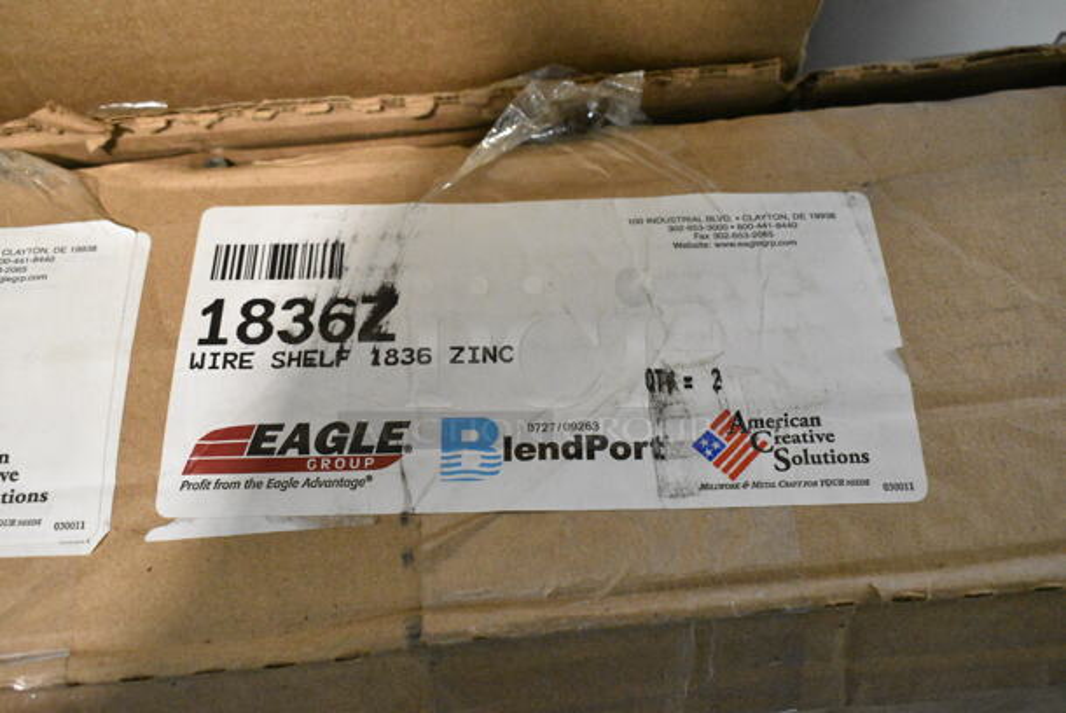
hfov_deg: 51.2
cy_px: 356
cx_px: 533
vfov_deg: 35.6
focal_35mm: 38
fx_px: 1111
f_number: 6.3
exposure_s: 1/250
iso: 6400
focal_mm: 25
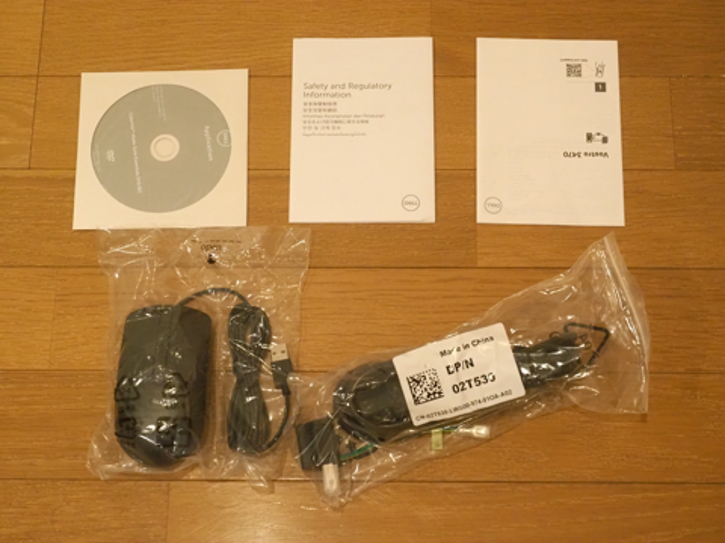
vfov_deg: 23.7
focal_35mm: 62
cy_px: 272
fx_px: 1299
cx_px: 362
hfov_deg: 31.2
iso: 5000
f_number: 5.6
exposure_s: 1/80
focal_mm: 31
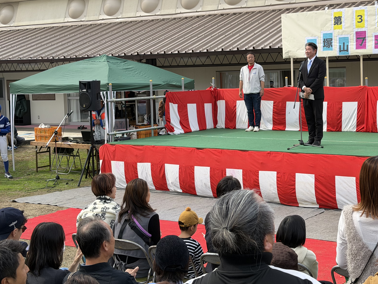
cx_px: 227
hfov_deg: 31.1
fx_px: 677
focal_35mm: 62
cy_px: 115
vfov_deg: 23.6
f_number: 1.78
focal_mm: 6.76
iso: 64
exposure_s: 1/1838
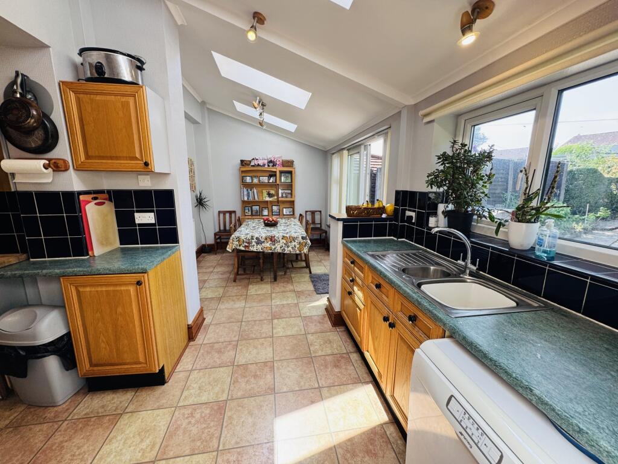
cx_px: 309
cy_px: 232
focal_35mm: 14
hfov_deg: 102.1
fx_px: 250
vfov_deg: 85.7
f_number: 2.2
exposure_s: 1/99
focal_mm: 2.22
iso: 50
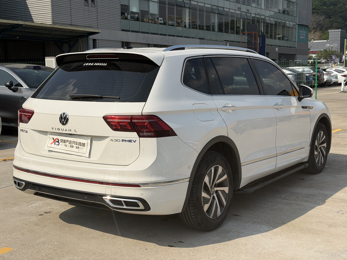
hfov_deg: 39.7
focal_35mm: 48
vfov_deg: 30.3
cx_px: 174
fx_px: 481
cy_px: 130
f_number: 1.78
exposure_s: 1/7143
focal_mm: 6.76
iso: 64
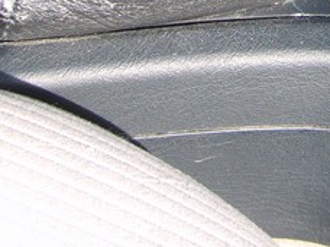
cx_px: 342
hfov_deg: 16.3
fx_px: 1125
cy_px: -140
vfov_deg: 11.9
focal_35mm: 118
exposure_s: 1/125
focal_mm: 5.8
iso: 50
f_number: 2.8
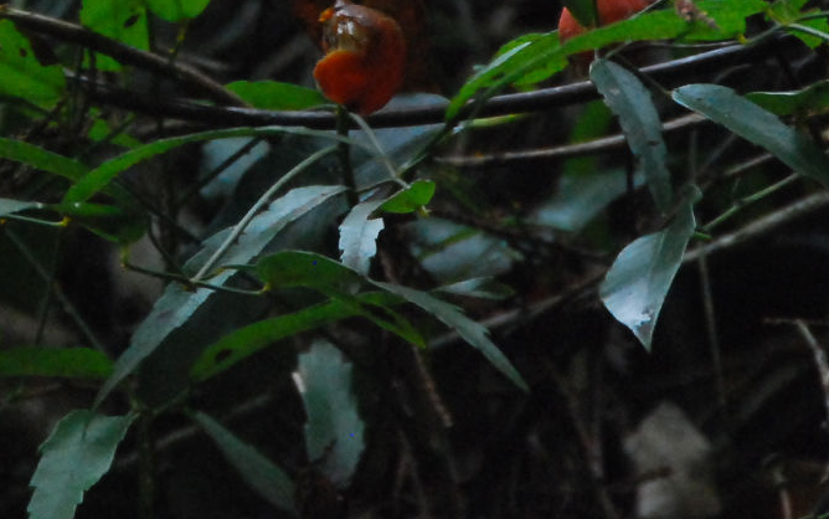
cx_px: 158
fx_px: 21199
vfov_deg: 1.4
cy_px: -157
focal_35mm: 938
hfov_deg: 2.2
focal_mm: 200
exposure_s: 1/100
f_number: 8
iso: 1600
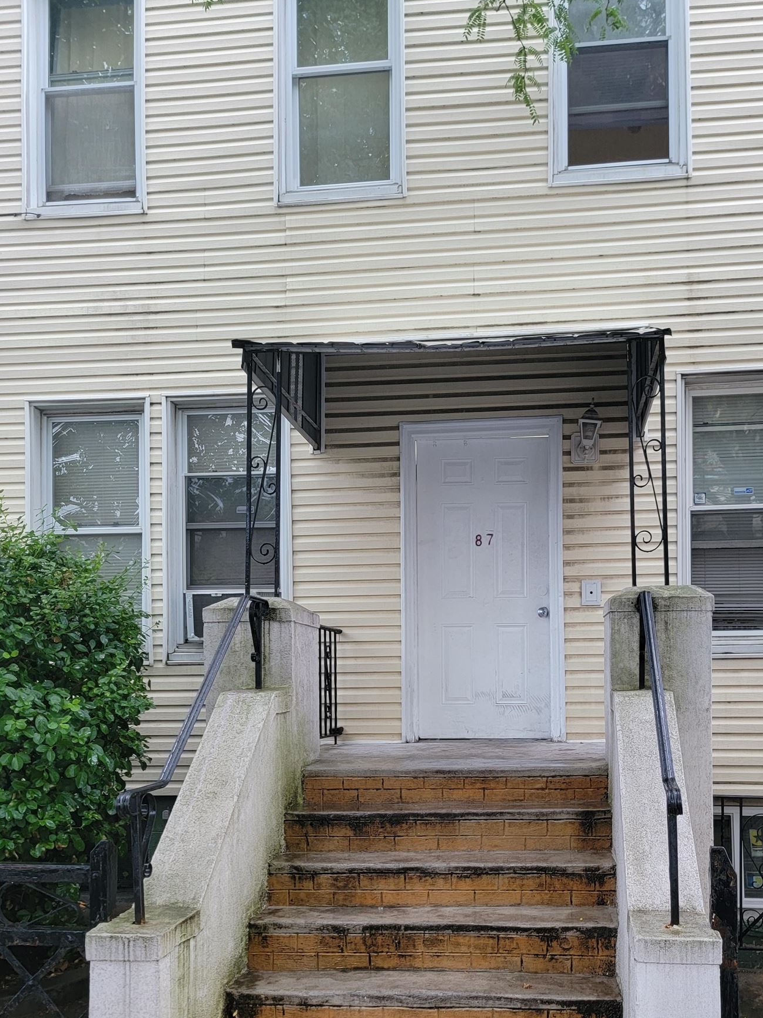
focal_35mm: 32
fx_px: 940
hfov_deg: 43.9
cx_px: 470
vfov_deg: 55.8
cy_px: 664
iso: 200
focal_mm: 6.7
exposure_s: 1/40
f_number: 1.8
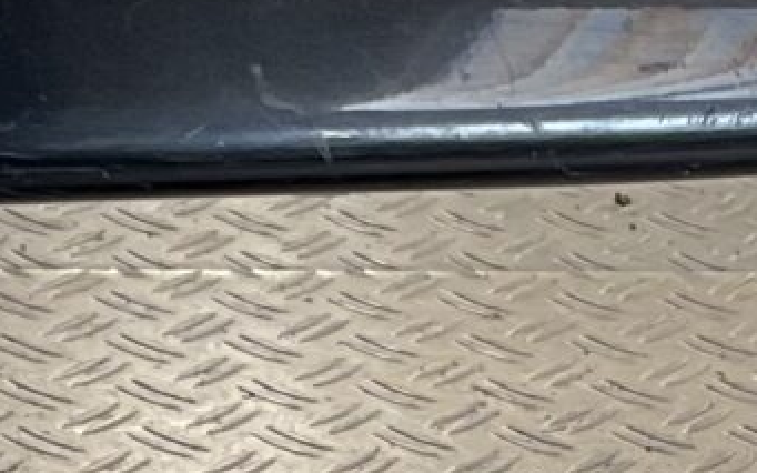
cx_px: 864
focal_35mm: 231
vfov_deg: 5.7
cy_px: 553
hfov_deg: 9.0
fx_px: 4765
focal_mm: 3
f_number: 1.8
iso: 16
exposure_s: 1/123
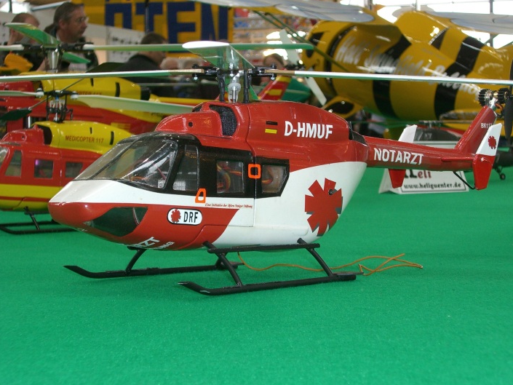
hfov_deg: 23.3
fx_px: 1245
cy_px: 183
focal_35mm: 84
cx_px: 271
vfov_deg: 17.6
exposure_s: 1/60
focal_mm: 12.8
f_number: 4.1
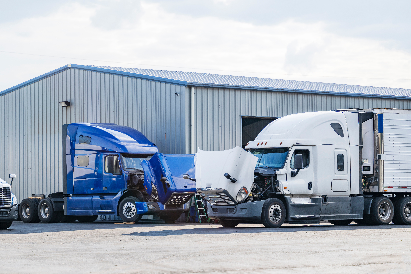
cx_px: 206
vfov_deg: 13.0
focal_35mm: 105
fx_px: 1199
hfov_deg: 19.5
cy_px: 137
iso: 64
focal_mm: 105
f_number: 2.8
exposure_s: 1/1250
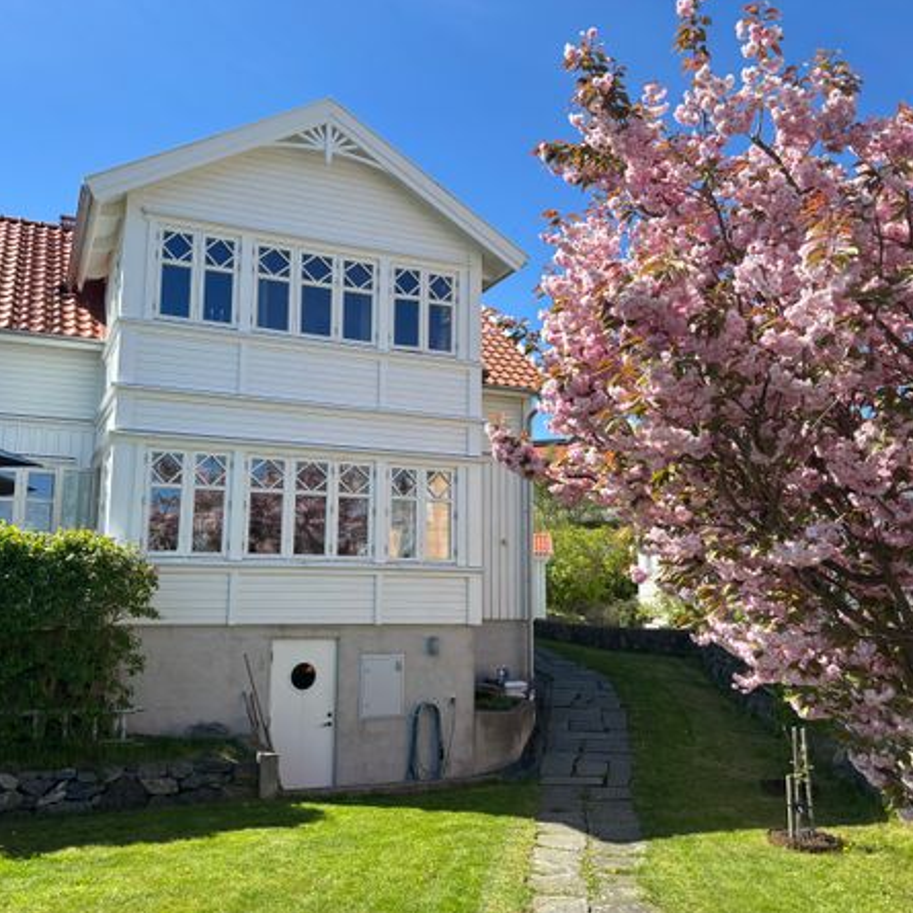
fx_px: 925
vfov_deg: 52.5
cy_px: 453
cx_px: 414
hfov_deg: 52.5
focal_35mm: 31
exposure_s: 1/2062
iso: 50
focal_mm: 5.96
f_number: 1.6
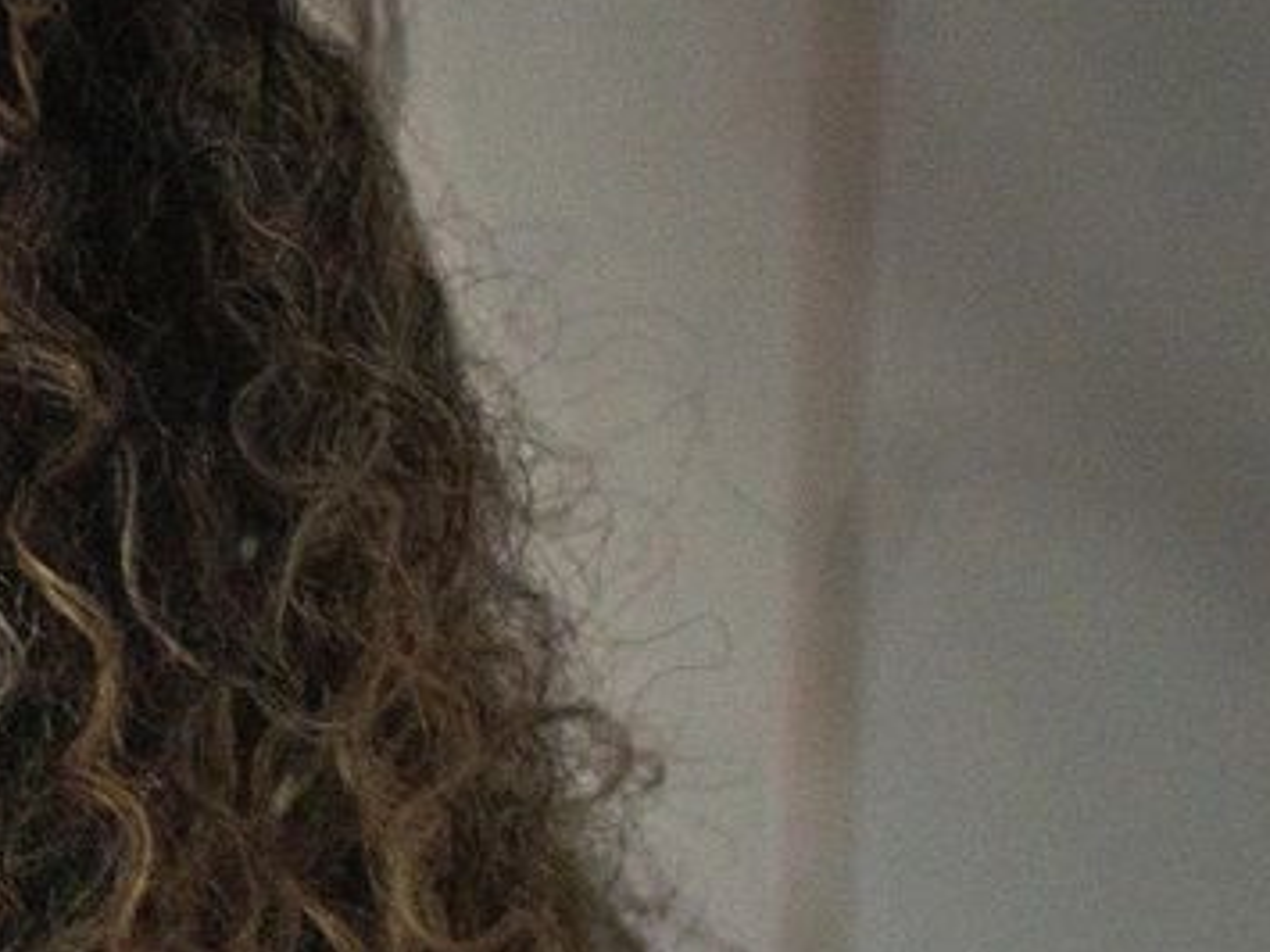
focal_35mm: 201
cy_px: 1636
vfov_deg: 7.2
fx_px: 7372
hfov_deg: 8.7
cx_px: -2028
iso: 1000
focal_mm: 35
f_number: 1.4
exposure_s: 1/160
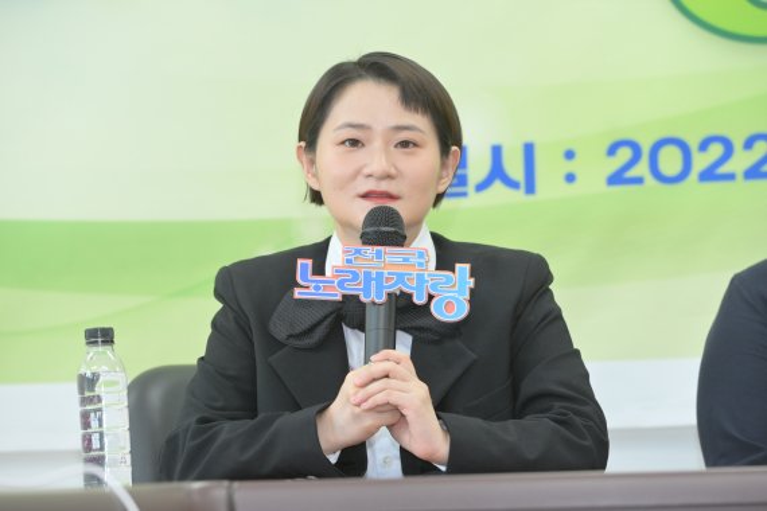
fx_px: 3409
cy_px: 256
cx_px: 384
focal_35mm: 160
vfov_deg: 8.6
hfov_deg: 12.8
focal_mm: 160
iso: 2000
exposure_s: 1/200
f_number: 3.5
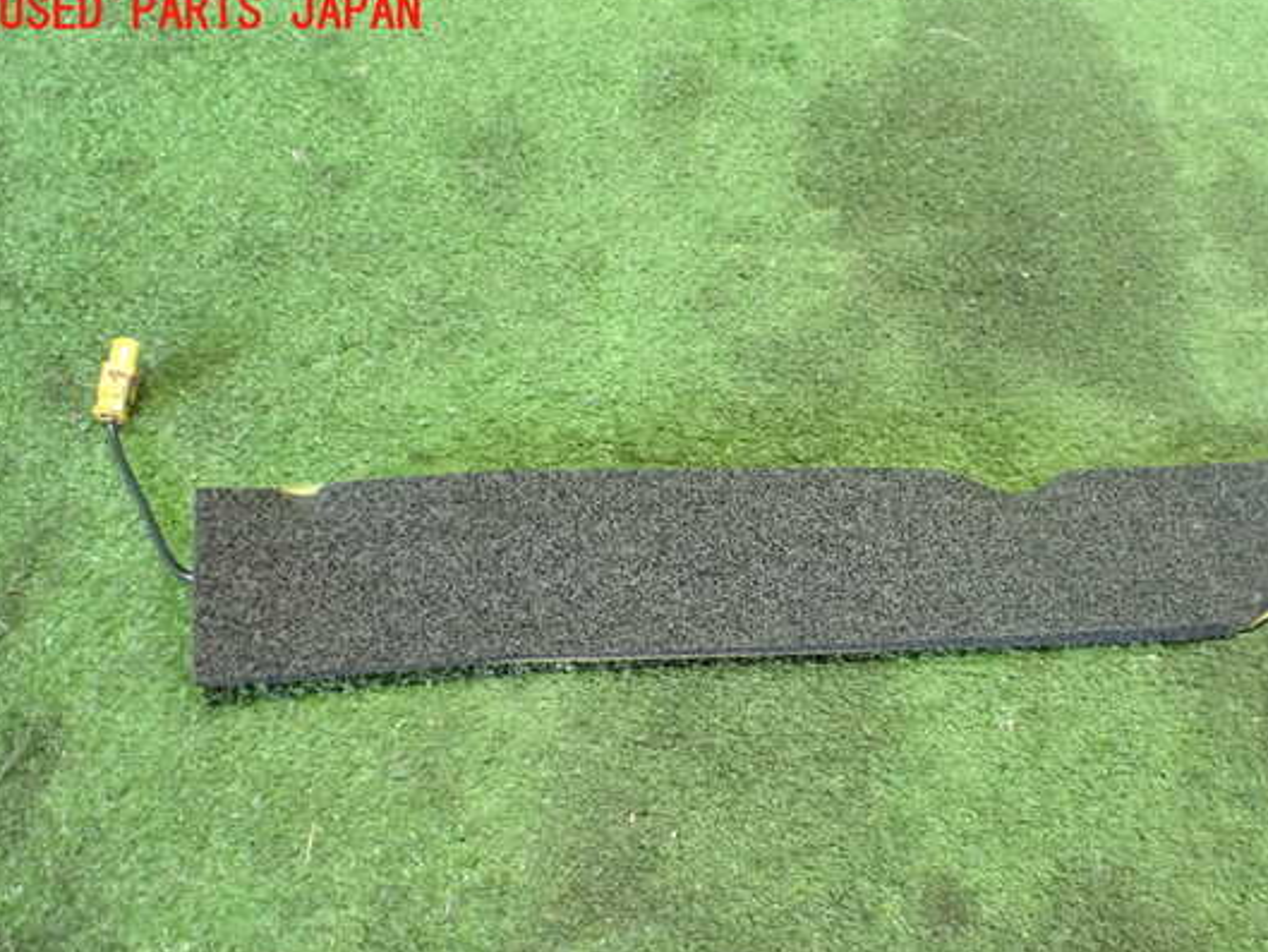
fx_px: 1246
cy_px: 523
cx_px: 705
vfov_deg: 41.8
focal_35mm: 34
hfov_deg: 53.8
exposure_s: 1/30
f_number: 2.3
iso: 1250
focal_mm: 5.4
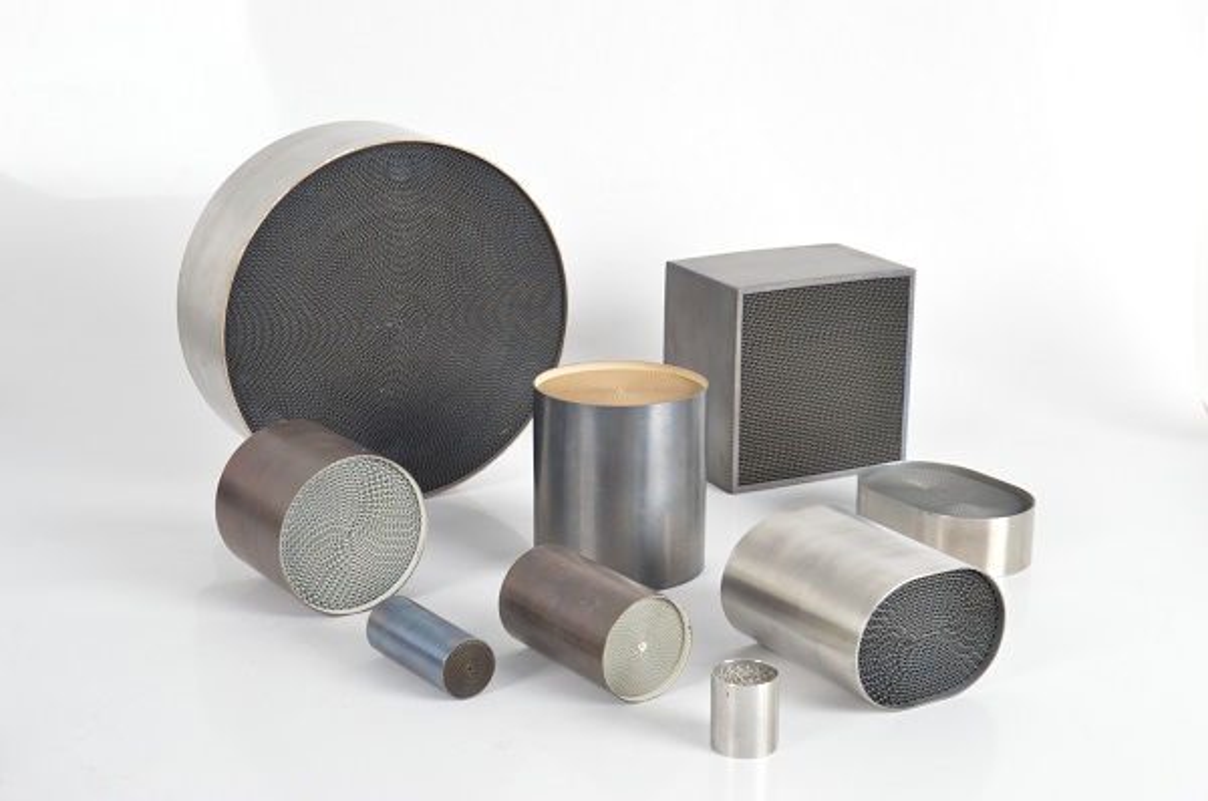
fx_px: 2010
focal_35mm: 60
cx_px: 604
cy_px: 400
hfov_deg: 33.4
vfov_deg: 22.5
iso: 400
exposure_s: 1/125
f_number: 18
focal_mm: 40
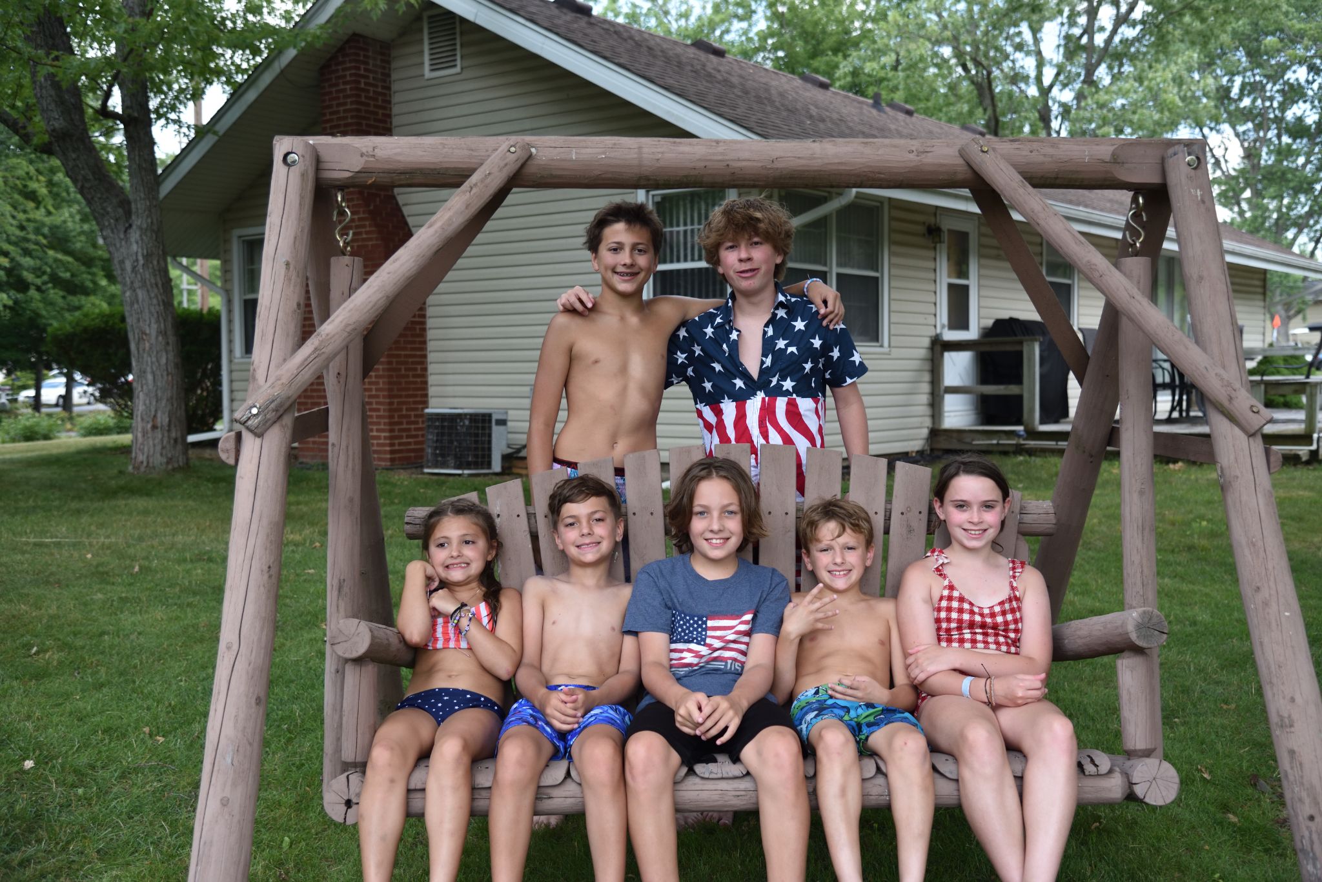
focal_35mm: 38
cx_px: 661
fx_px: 1396
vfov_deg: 35.1
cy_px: 441
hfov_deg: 50.7
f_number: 4
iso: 800
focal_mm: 38
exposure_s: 1/1250
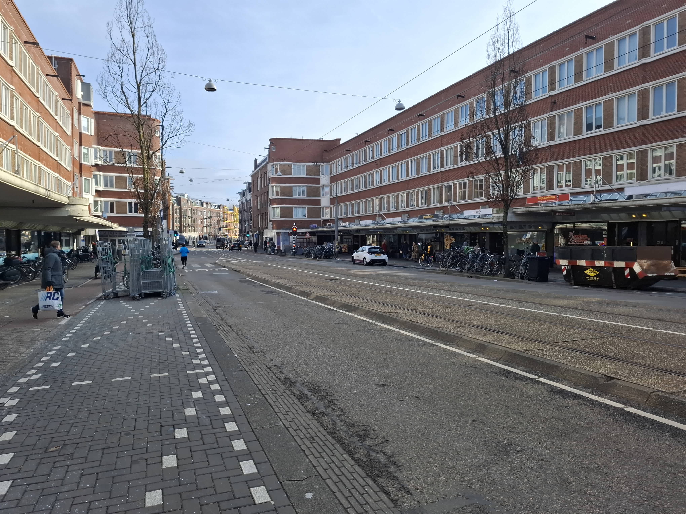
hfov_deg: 73.9
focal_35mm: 23
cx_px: 343
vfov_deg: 58.9
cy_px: 257
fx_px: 456
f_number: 1.8
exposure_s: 1/1038
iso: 50
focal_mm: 5.5
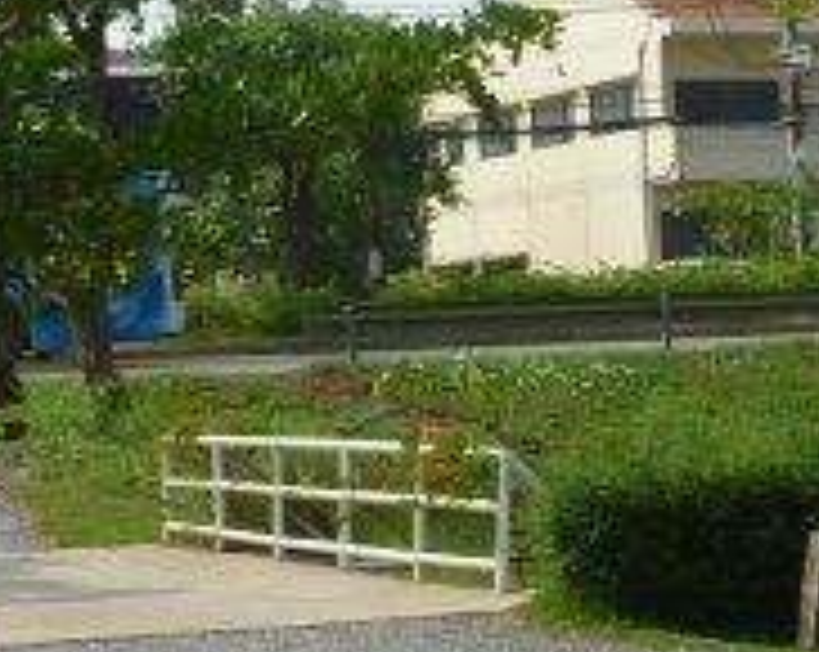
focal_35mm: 129
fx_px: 3122
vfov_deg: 11.9
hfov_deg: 14.6
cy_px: 400
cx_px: 873
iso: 100
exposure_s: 1/500
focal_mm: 4.1
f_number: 5
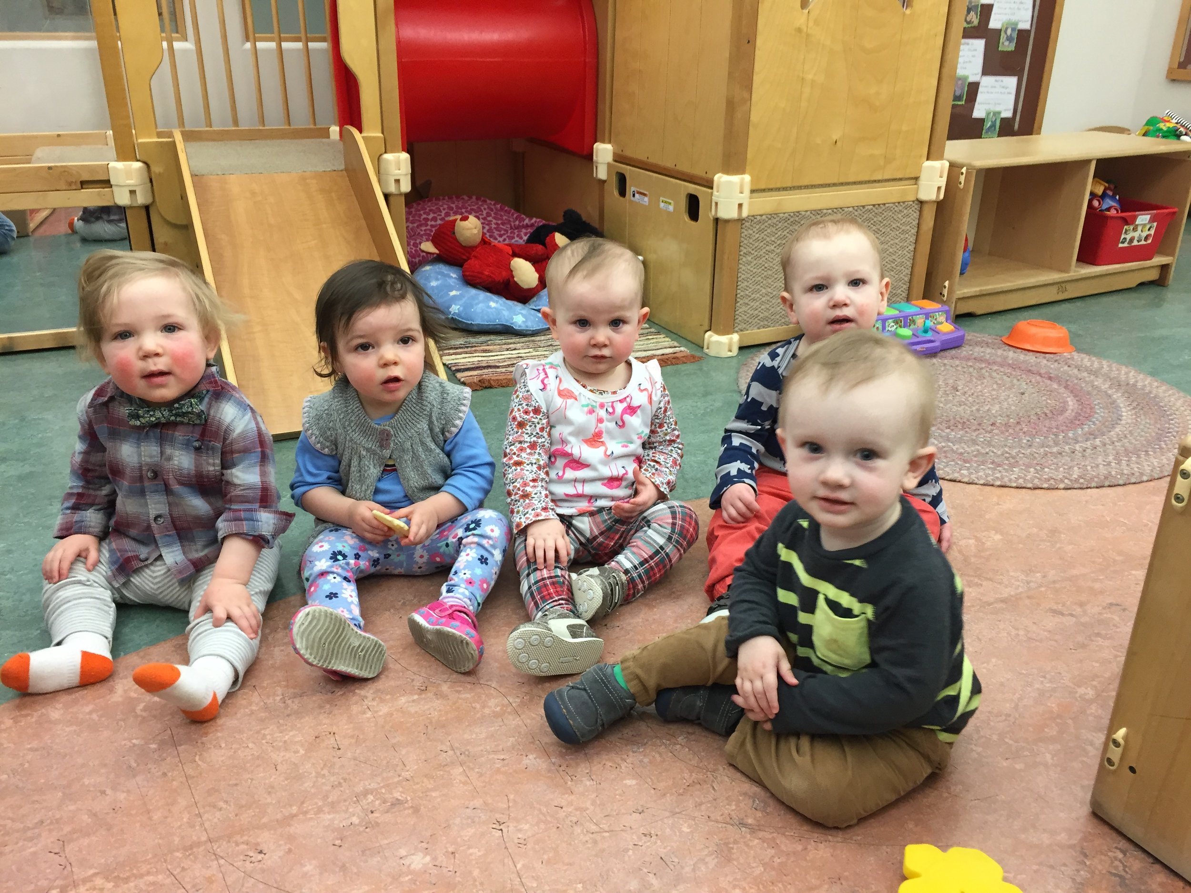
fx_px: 998
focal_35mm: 29
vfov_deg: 48.2
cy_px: 446
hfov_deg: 61.7
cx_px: 596
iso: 80
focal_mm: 4.15
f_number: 2.2
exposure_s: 1/30
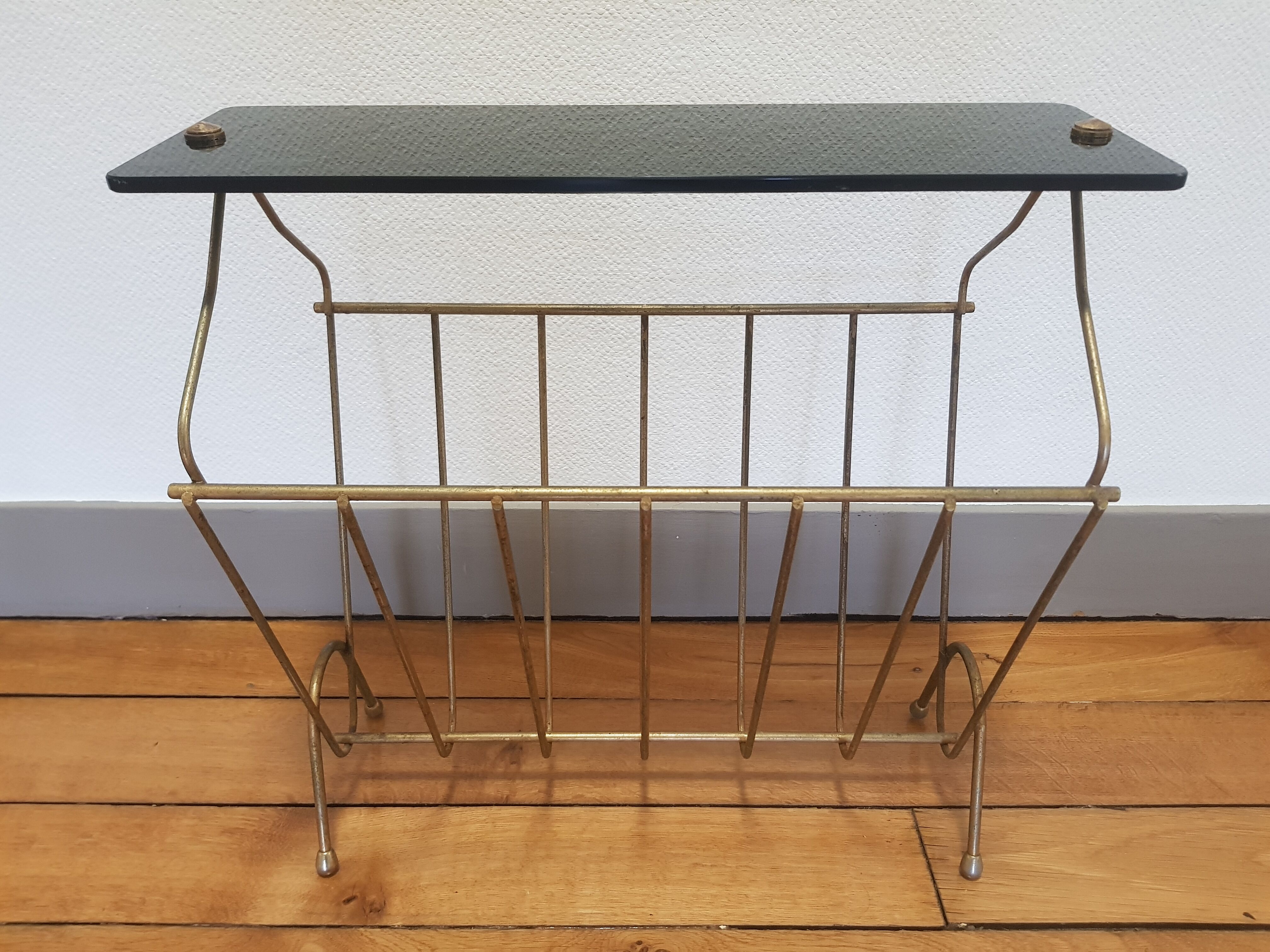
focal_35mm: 26
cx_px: 635
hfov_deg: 67.3
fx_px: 954
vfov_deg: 53.1
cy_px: 476
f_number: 1.7
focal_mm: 4.2
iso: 250
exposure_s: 1/25
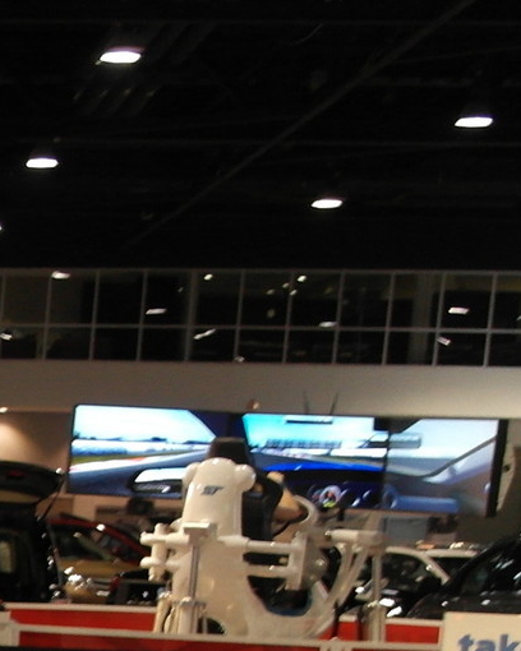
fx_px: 2660
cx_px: -737
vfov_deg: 13.2
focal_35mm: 138
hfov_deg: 9.8
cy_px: 958
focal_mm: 20
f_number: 3.5
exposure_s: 1/60
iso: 400
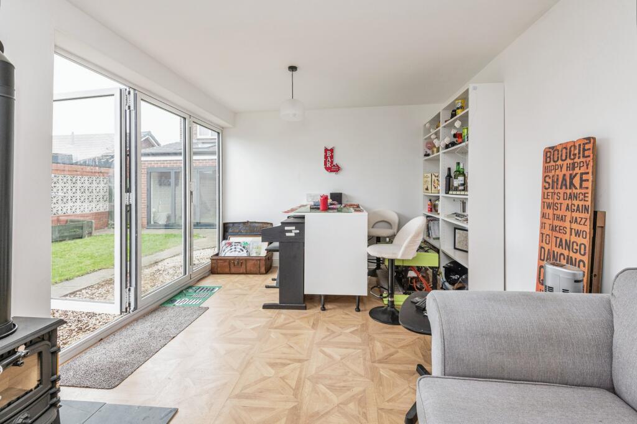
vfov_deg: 73.7
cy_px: 212
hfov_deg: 96.8
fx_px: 283
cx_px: 318
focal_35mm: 16
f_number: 8
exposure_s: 1/40
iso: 320
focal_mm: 16
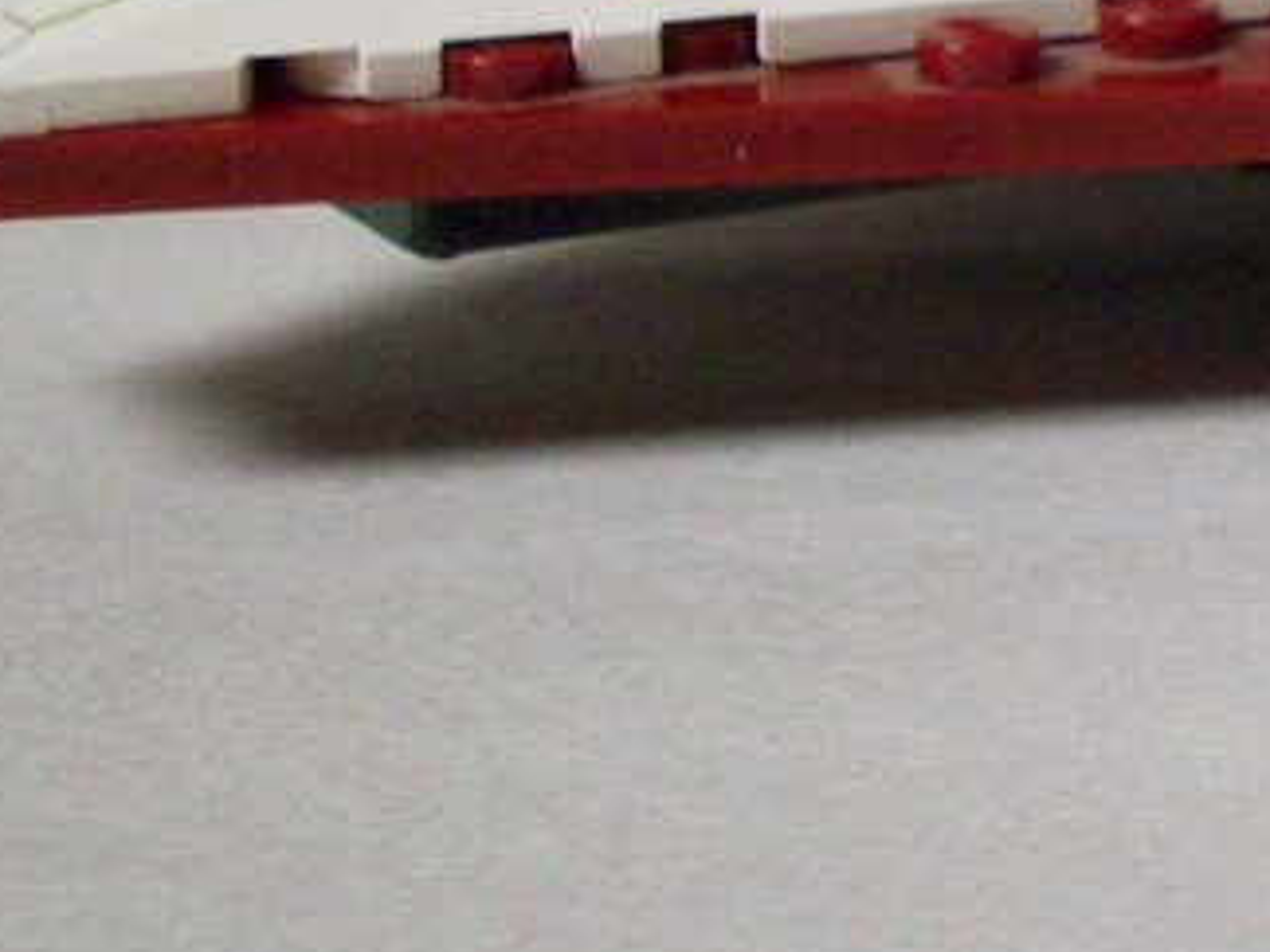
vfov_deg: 10.8
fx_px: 5026
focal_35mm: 137
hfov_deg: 13.3
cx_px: 2074
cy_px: 78
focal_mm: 6.2
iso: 160
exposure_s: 1/23.7
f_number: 2.8
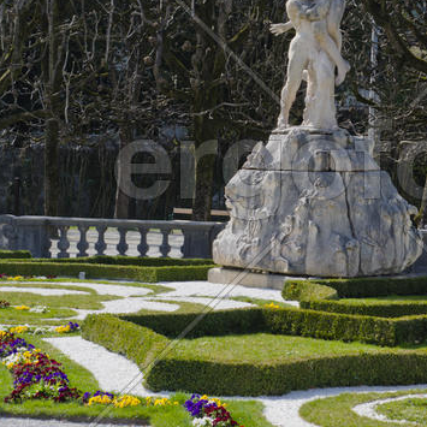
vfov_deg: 19.7
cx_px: 346
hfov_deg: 19.5
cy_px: 170
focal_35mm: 88
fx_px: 1228
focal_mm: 28
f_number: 6.7
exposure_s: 1/180
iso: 100
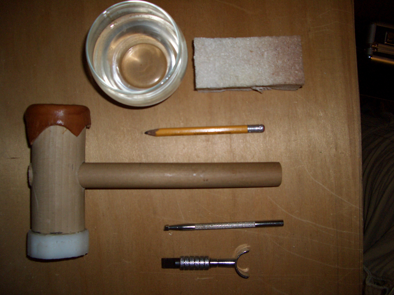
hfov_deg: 52.6
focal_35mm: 35
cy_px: 148
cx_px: 197
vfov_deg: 40.7
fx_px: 398
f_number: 2.6
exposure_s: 1/60
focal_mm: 5.8
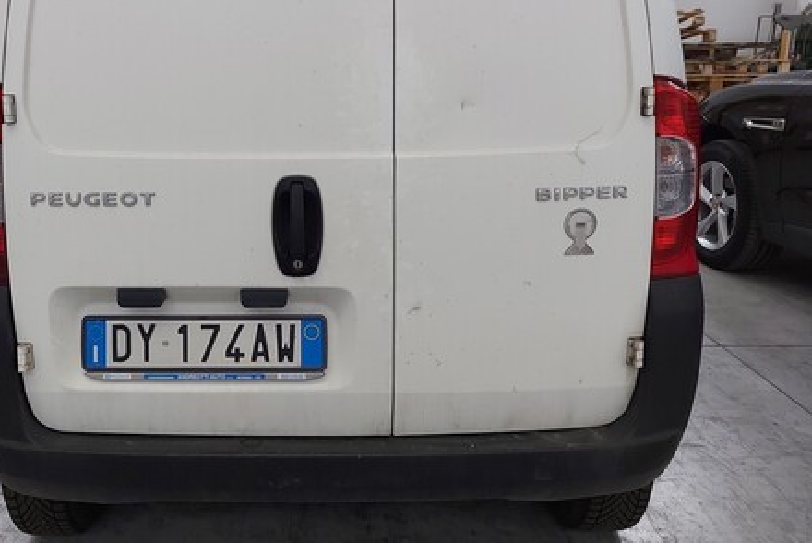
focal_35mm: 34
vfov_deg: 38.7
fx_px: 767
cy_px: 205
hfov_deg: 55.0
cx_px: 292
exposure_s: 1/50
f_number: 1.8
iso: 250
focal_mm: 5.23
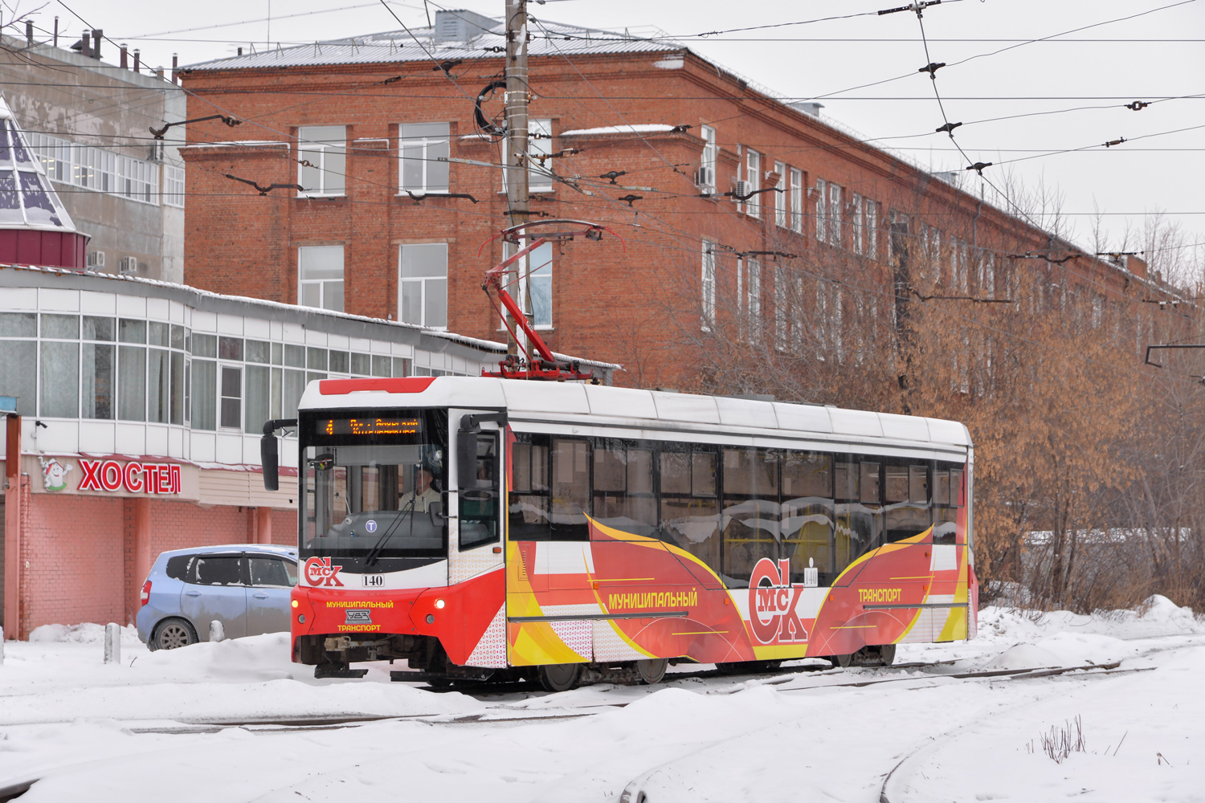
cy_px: 402
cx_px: 602
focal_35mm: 102
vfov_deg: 13.4
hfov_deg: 20.0
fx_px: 3414
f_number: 7.1
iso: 640
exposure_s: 1/320
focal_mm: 102
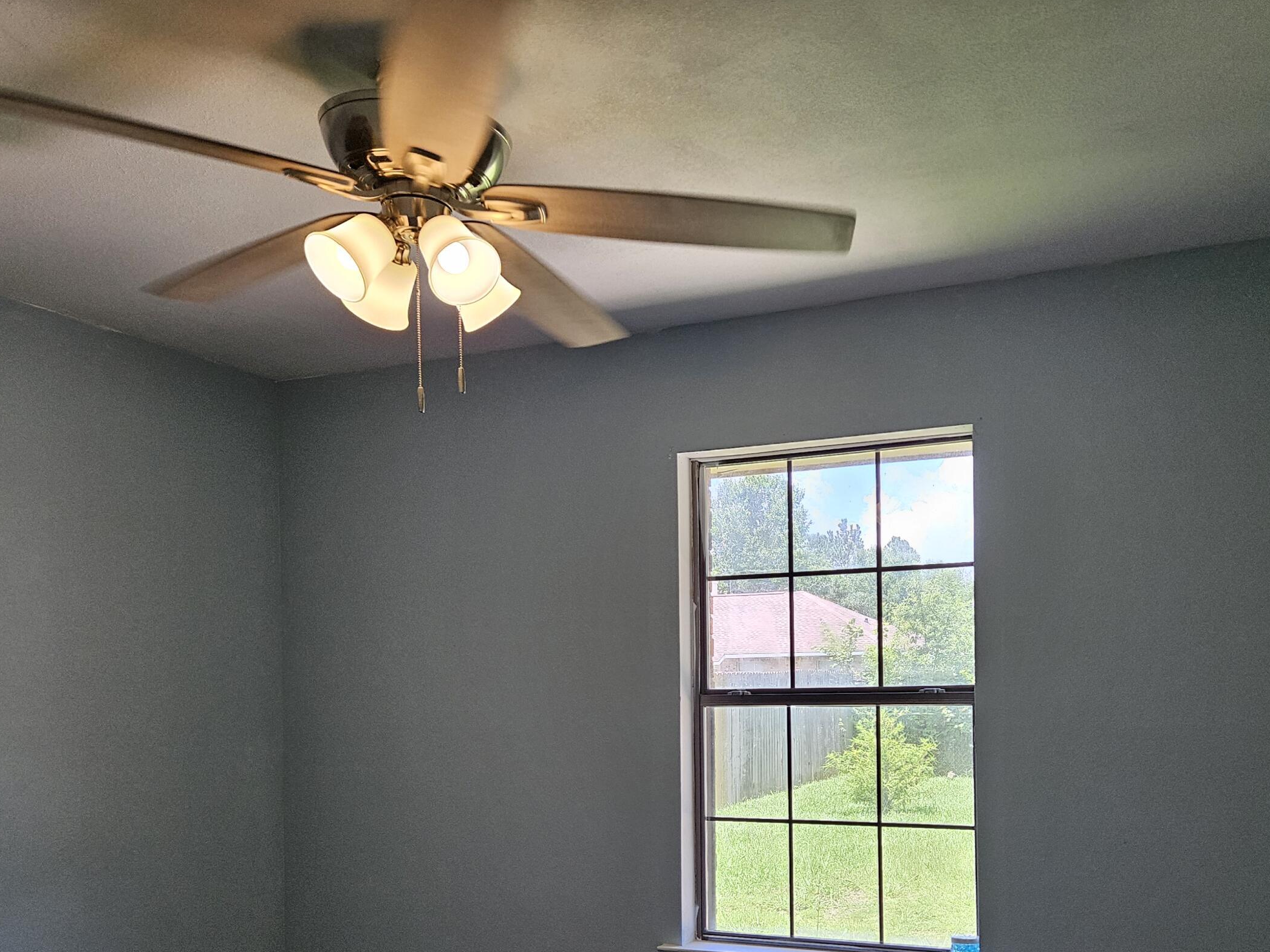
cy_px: 677
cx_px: 749
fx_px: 1211
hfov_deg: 55.0
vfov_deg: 42.0
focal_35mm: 33
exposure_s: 1/120
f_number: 1.8
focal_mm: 5.4
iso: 50
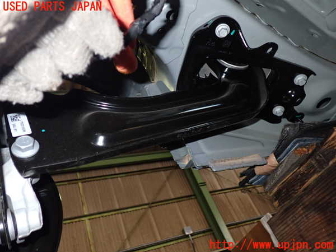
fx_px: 291
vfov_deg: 46.8
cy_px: 126
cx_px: 168
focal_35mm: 30
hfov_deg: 60.0
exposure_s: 1/30
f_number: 6.3
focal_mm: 5.4
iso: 400
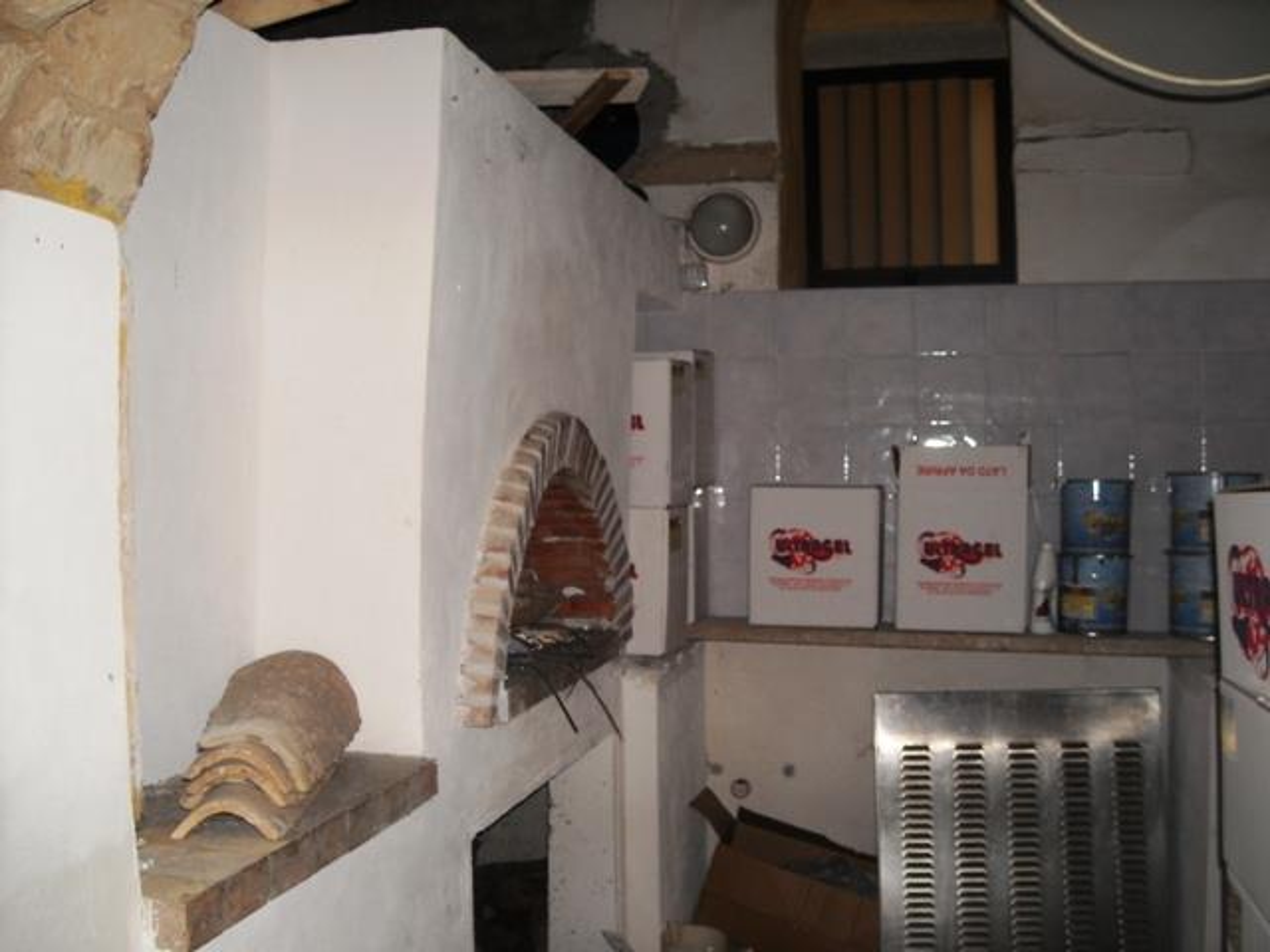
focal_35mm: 35
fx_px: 1284
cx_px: 635
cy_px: 476
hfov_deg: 52.6
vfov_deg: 40.7
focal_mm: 5.7
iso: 100
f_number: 2.8
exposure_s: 1/60
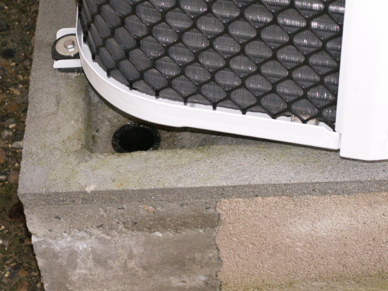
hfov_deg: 22.3
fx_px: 986
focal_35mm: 88
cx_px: 194
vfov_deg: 16.8
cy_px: 146
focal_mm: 14.71
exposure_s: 1/60
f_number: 3.5
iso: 80
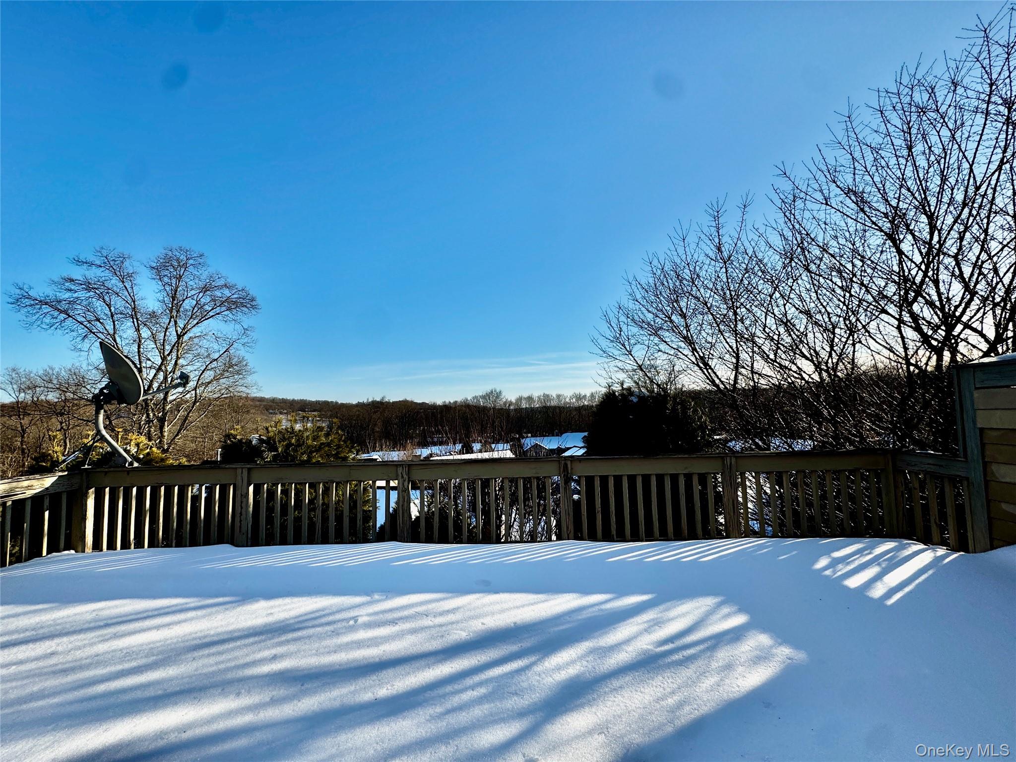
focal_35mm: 14
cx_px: 508
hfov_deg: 102.1
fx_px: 411
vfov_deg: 85.7
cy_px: 381
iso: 50
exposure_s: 1/1672
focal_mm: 2.22
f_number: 2.2
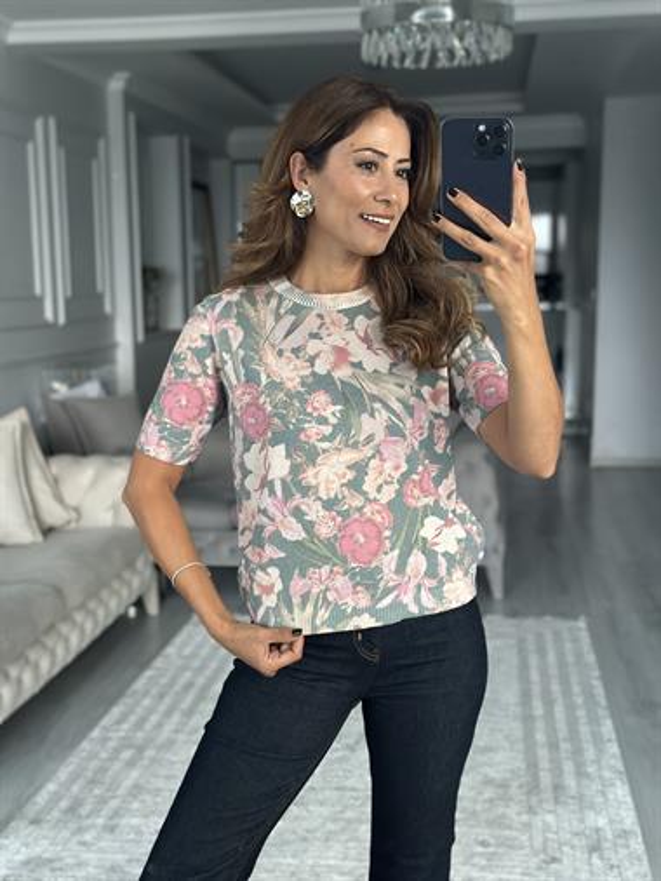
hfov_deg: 30.3
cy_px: 440
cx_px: 330
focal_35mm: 48
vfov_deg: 39.6
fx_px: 1221
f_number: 1.78
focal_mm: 6.86
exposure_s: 1/55
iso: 400
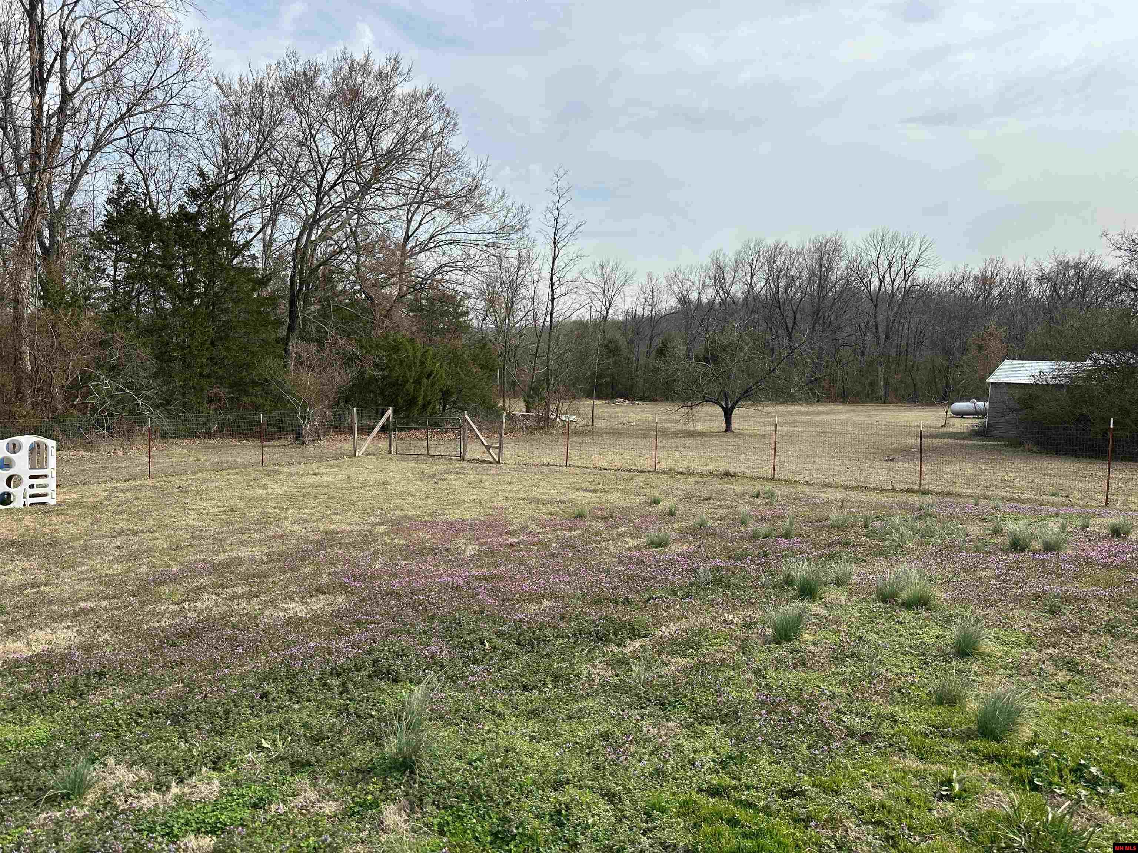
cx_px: 569
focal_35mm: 24
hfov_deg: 71.6
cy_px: 426
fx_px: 789
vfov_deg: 56.8
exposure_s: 1/4348
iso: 80
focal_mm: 6.86
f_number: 1.78
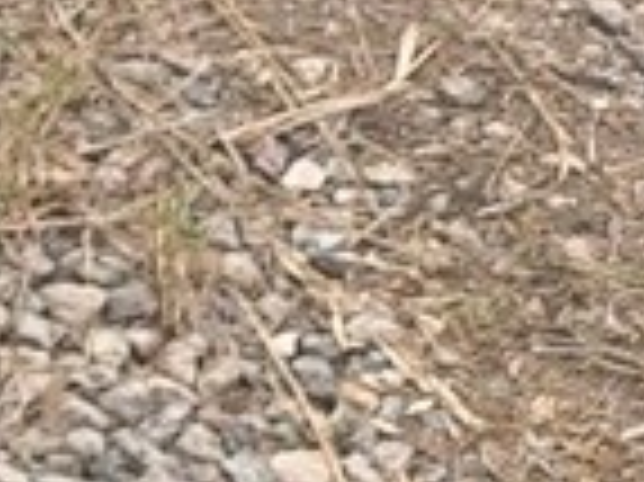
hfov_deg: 9.1
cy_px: -779
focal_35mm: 168
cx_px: -1378
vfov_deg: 8.0
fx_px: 3123
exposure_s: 1/260
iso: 25
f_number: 1.8
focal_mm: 5.23
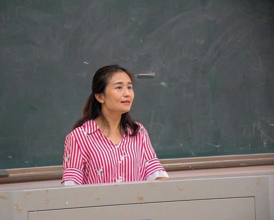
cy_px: 110
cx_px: 111
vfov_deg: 7.9
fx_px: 1598
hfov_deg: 9.8
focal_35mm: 197
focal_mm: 116
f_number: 5.6
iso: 5600
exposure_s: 1/80
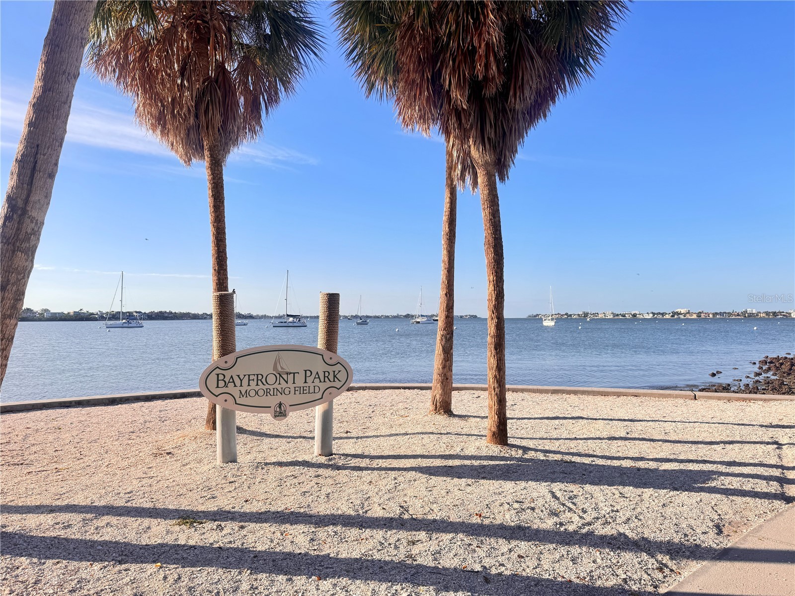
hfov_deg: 71.6
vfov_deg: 56.8
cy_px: 298
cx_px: 398
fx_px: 551
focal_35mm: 24
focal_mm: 6.76
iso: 80
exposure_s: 1/1395
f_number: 1.78
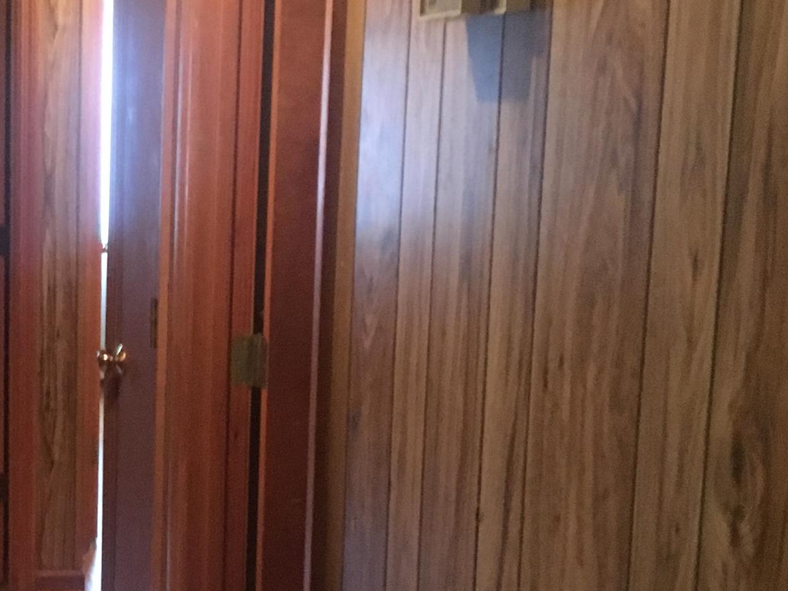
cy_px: 372
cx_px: -62
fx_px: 1707
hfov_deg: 24.4
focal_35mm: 75
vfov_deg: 19.6
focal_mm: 4.15
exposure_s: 1/15
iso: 500
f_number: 2.2
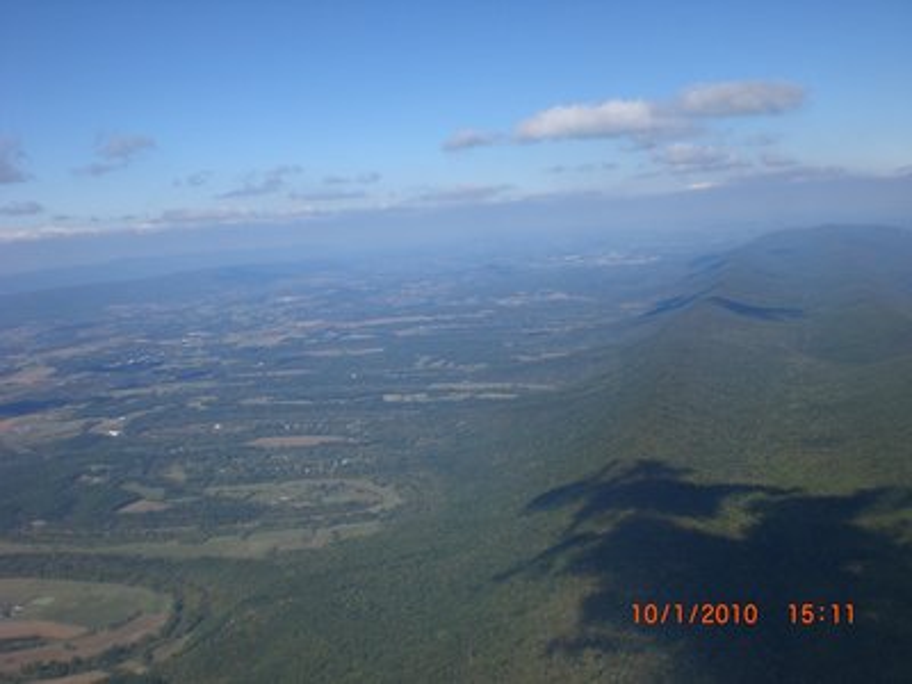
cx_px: 456
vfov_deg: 37.7
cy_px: 342
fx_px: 1001
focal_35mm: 38
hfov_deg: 49.0
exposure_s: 1/640
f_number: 4.4
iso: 50
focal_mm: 6.3
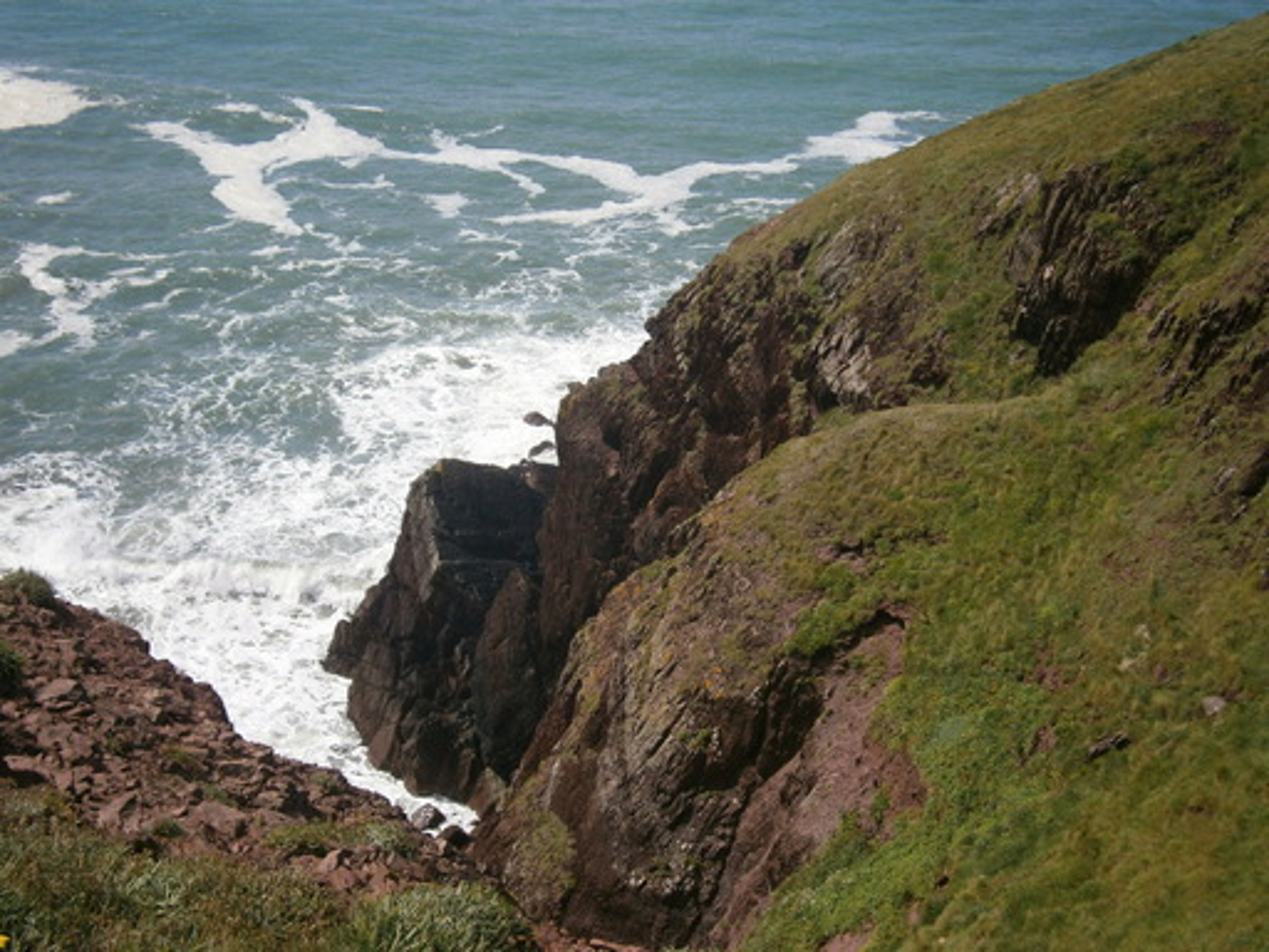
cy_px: 476
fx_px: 1723
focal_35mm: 47
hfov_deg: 40.4
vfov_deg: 30.9
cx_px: 634
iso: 80
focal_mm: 8.3
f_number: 9.7
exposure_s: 1/160
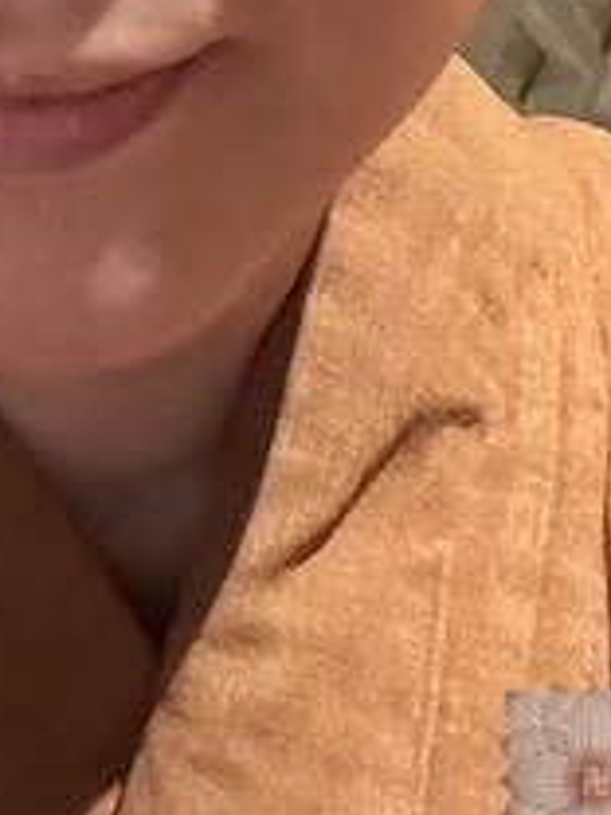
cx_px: -241
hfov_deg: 11.1
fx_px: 3059
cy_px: -795
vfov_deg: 13.2
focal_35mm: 130
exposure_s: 1/17
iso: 1000
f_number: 1.9
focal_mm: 2.69
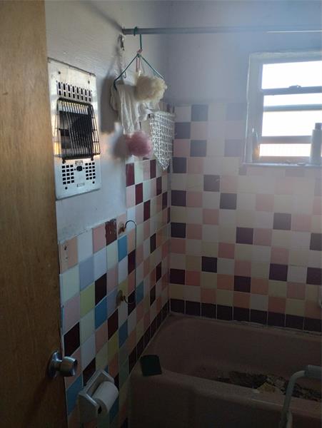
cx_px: 161
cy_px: 214
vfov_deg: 63.4
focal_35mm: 28
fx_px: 347
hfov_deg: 49.8
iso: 734
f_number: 1.8
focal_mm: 4.27
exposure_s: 1/30
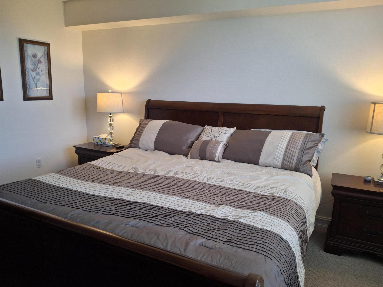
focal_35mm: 25
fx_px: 277
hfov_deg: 69.4
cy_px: 144
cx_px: 192
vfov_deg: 54.9
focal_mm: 4.69
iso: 200
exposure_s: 1/100
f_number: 1.8
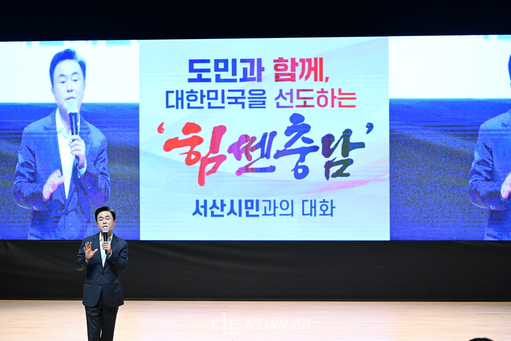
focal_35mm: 125
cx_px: 256
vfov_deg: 11.0
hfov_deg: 16.4
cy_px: 170
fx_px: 1774
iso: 6400
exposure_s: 1/320
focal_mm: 125
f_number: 5
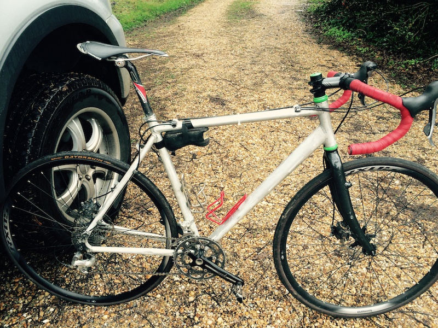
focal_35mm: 29
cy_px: 164
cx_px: 219
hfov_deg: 61.7
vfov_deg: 48.2
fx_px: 367
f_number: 2.2
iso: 64
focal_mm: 4.15
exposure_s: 1/120
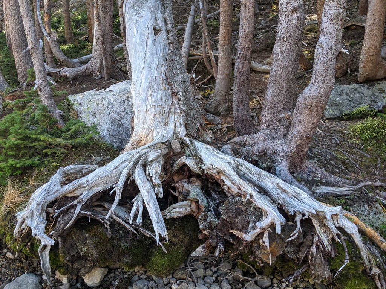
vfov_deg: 51.4
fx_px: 301
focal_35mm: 27
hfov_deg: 65.3
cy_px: 144
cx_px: 193
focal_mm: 4.44
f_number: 1.8
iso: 59
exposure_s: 1/119
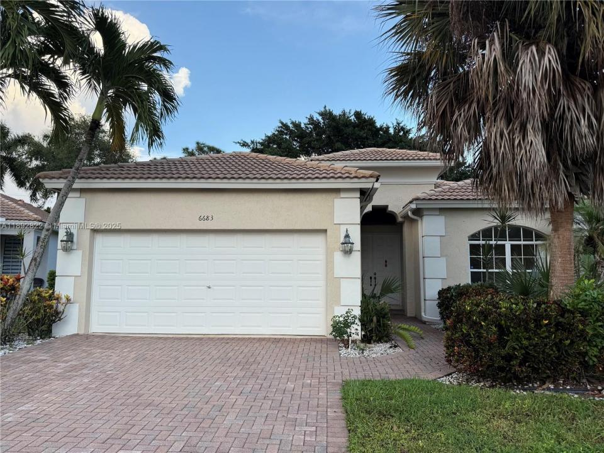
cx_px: 302
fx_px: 419
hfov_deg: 71.6
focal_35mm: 24
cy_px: 226
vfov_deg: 56.8
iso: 80
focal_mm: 6.76
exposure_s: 1/559
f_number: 1.78
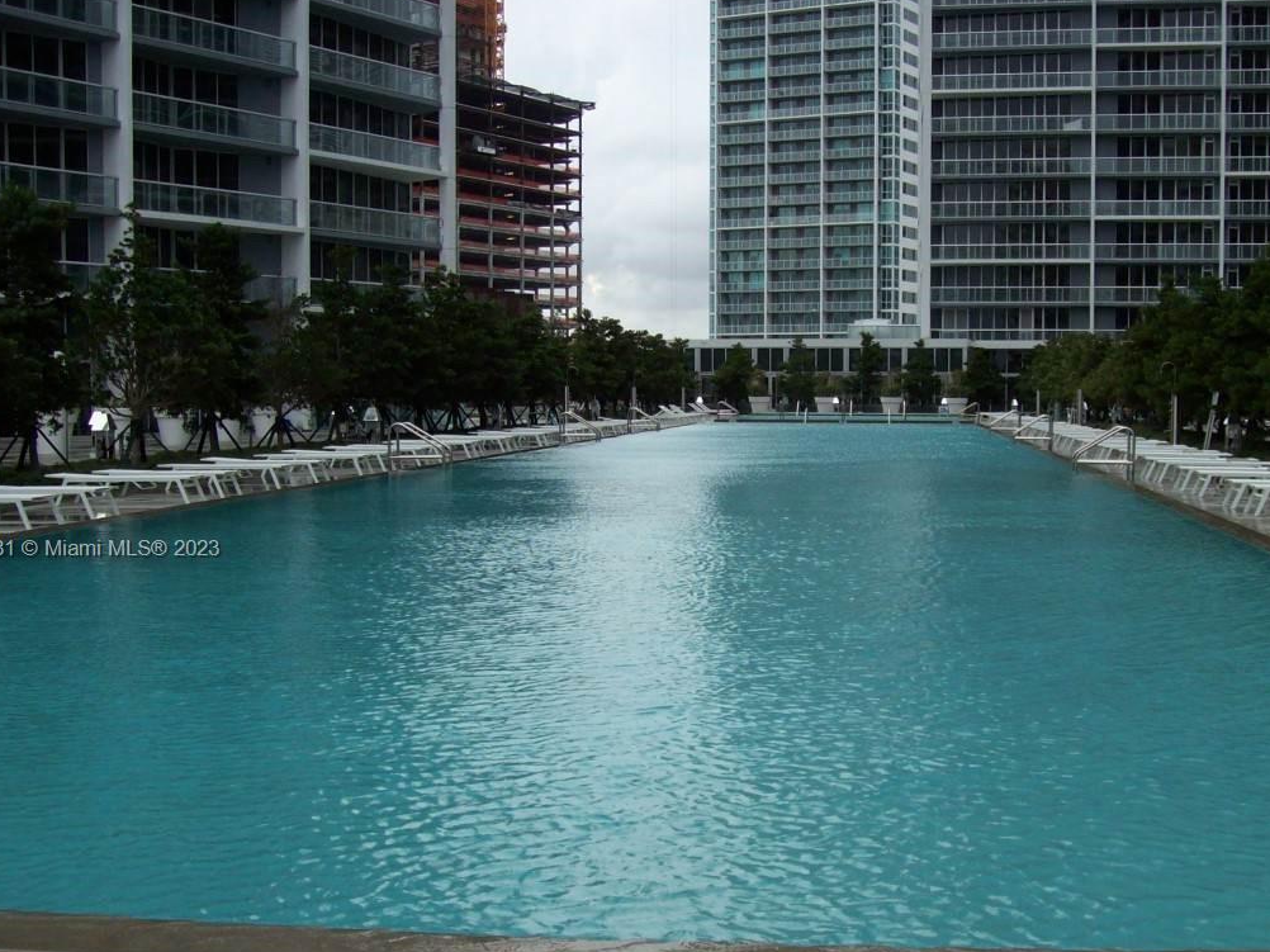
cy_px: 551
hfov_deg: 41.2
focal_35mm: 46
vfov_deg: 31.4
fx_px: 1687
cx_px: 717
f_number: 2.7
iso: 80
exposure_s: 1/317
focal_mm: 6
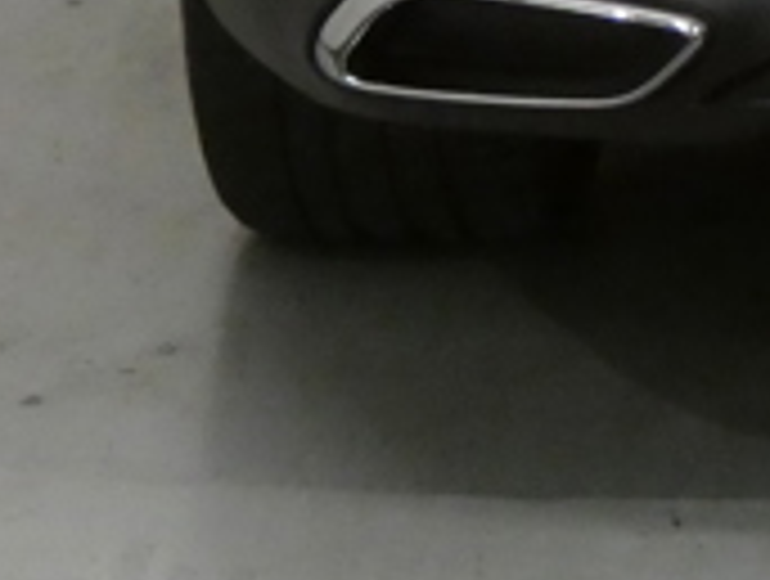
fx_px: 6554
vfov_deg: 5.0
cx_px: 1423
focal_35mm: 294
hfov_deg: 6.6
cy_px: -553
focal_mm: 11.3
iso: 1250
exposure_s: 1/80
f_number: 4.2
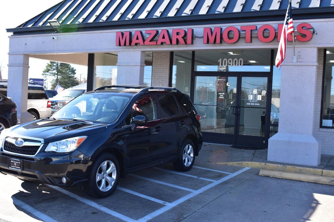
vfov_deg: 31.9
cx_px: 167
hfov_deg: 46.4
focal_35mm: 42
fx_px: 390
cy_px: 111
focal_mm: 28
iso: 400
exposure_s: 1/200
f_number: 10
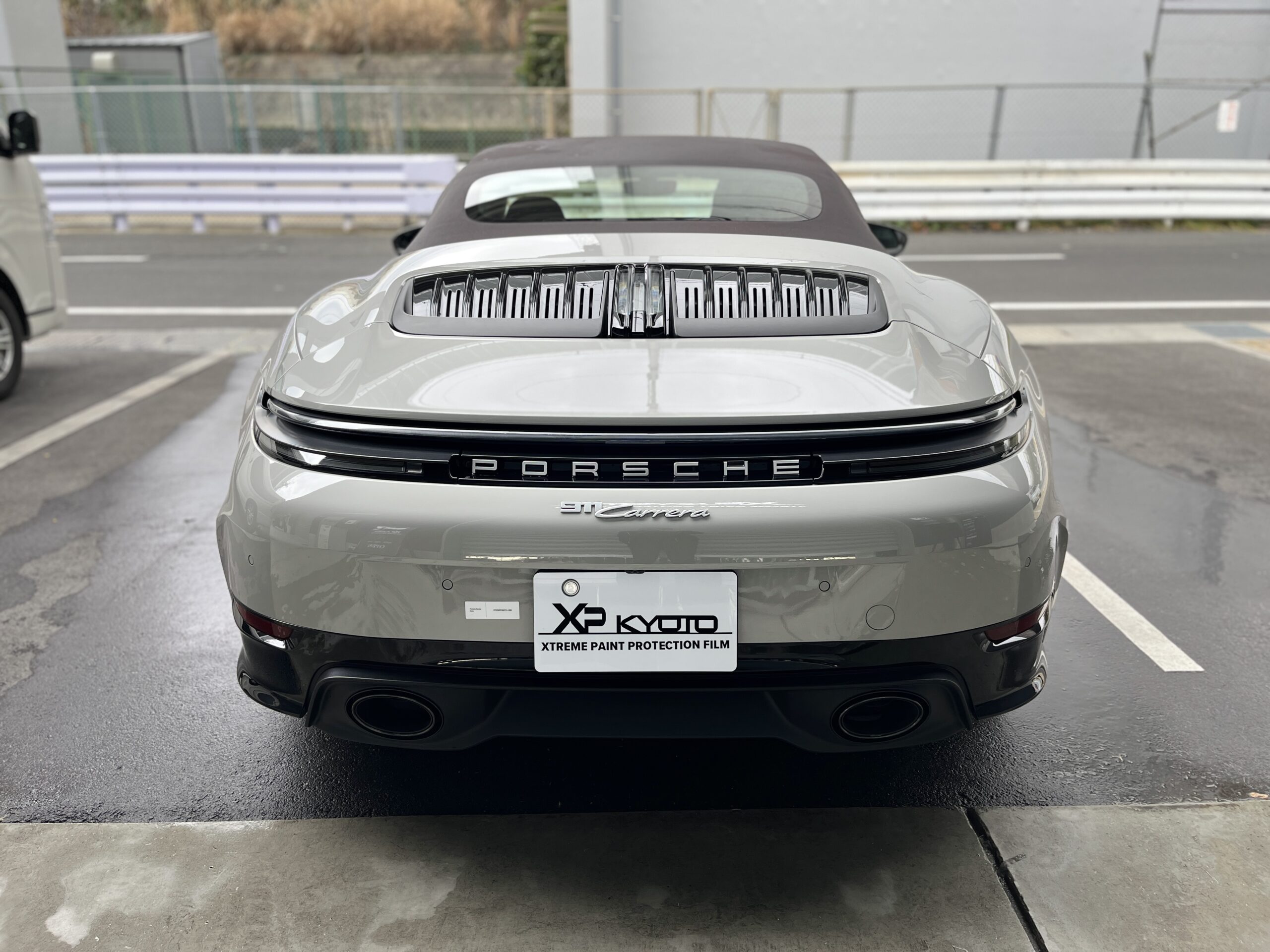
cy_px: 476
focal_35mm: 26
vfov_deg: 53.1
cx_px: 635
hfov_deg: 67.3
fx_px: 954
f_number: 1.6
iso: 32
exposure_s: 1/130
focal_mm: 5.1
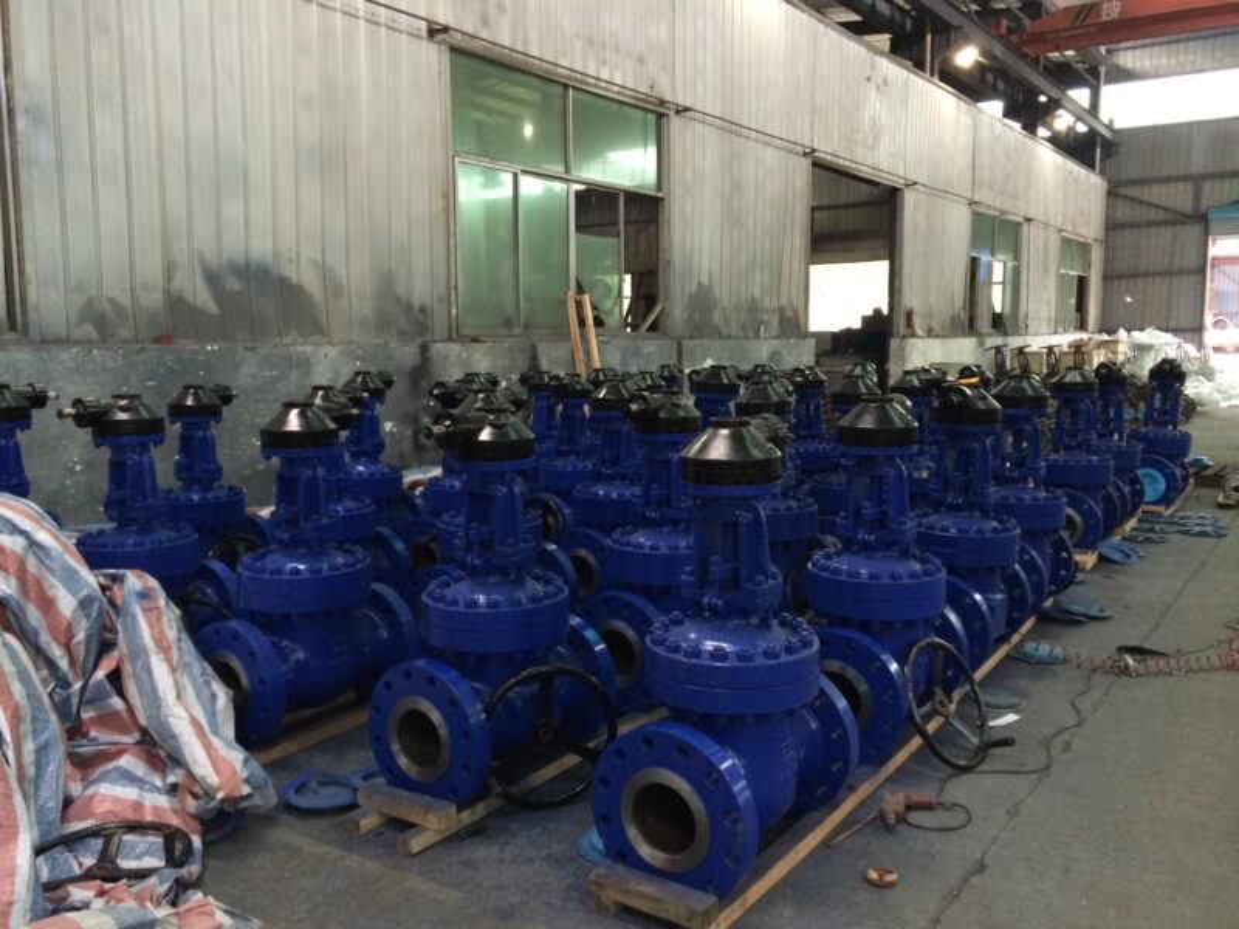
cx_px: 620
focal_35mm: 30
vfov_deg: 46.8
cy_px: 464
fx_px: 1074
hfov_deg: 60.0
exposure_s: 1/15
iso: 320
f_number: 2.2
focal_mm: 4.12
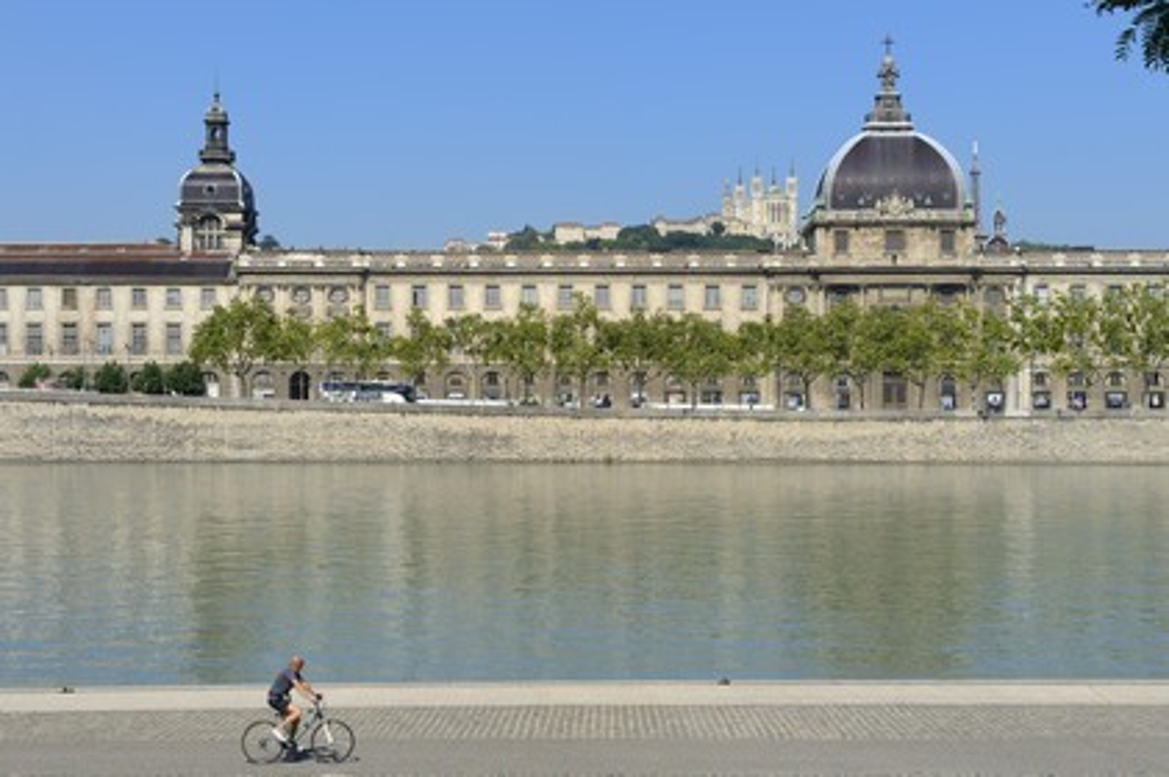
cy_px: 388
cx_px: 584
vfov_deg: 23.3
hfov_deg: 34.5
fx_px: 1882
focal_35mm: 58
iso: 200
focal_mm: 58
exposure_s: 1/320
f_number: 11
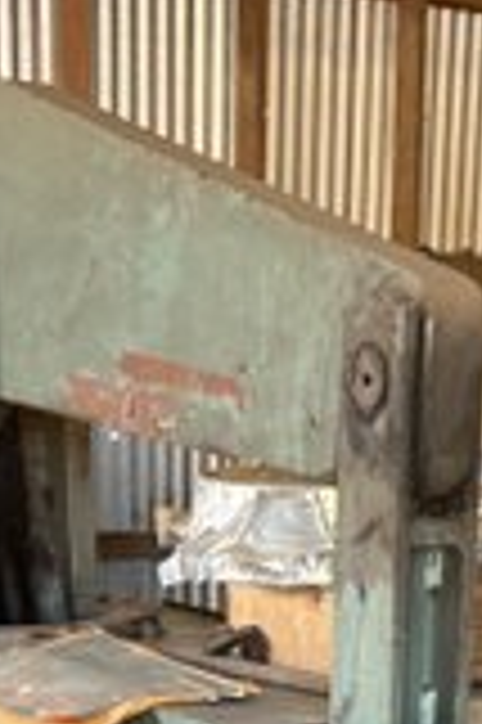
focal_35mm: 106
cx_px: 358
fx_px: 2133
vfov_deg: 17.6
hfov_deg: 12.9
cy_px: 1041
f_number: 1.6
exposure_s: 1/78
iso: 125
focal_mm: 5.96
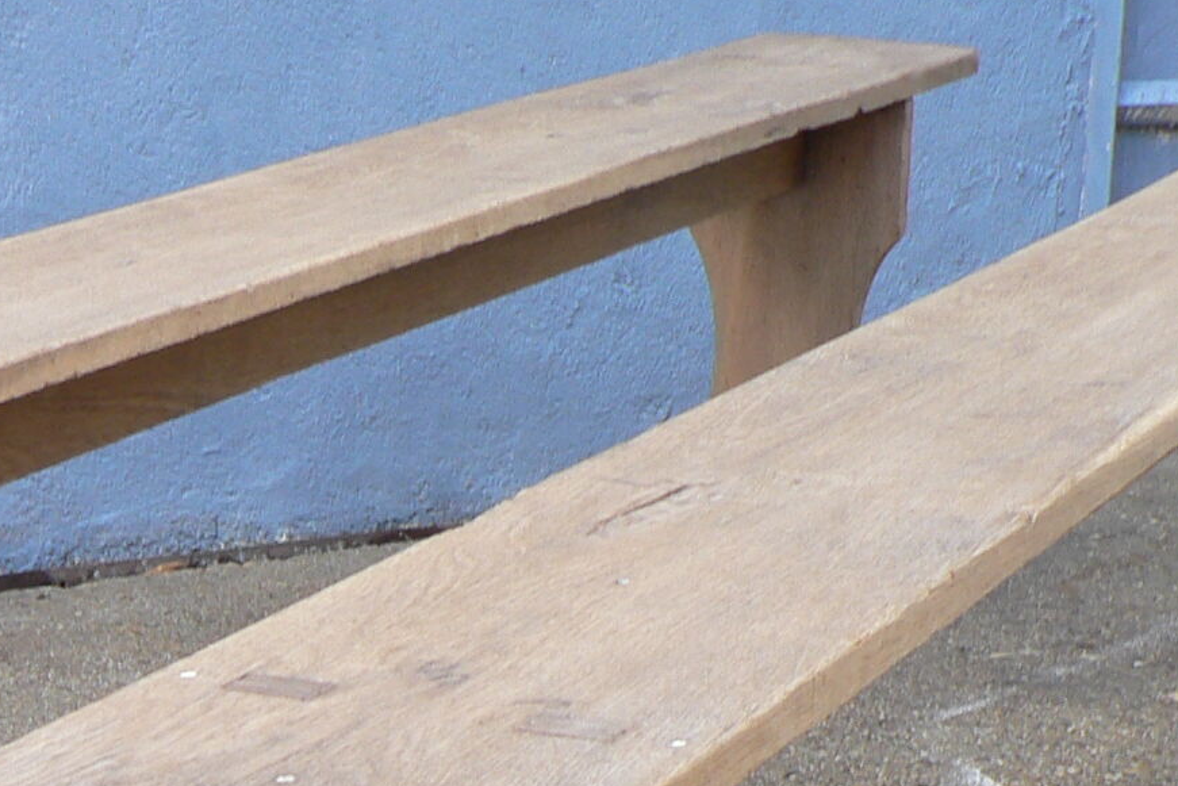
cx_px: 115
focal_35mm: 110
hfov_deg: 18.3
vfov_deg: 12.0
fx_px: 3600
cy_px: 1063
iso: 80
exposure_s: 1/50
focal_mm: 6
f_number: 2.8
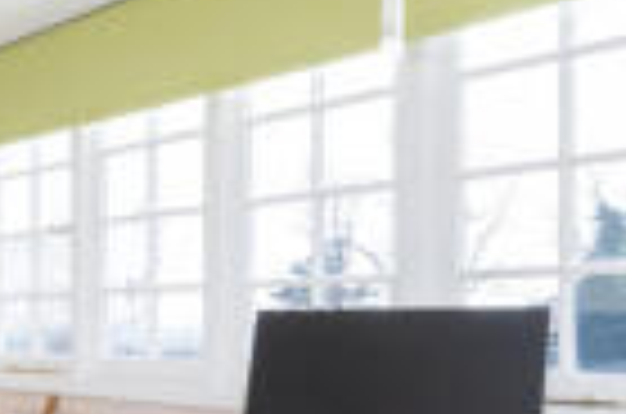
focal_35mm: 48
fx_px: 833
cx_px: -99
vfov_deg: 27.2
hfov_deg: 34.3
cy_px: 353
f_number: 8
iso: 400
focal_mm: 14
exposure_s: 1/200
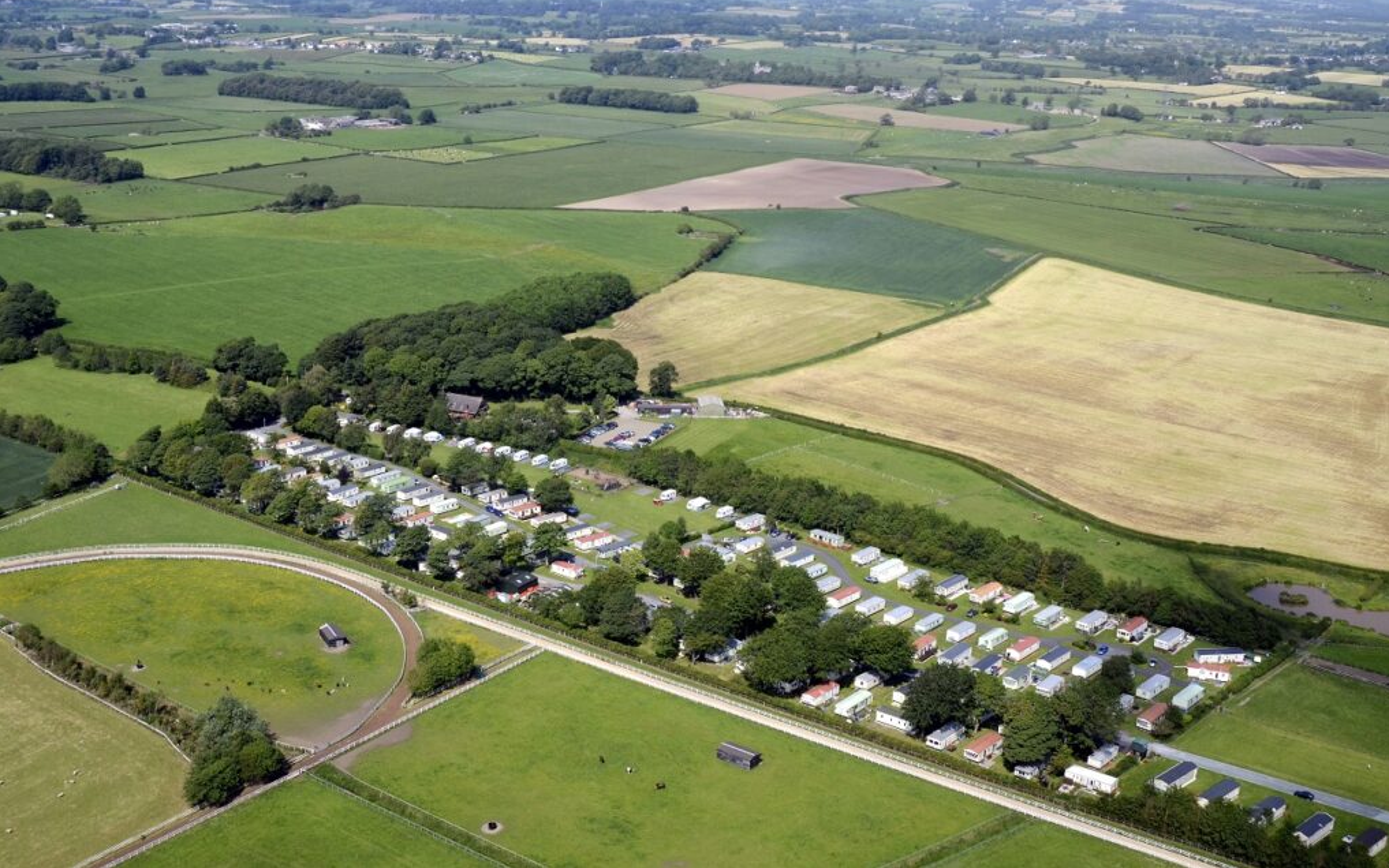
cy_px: 407
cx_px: 697
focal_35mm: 43
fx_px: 1628
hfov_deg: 46.2
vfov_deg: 29.9
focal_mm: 28
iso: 400
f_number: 10
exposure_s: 1/500
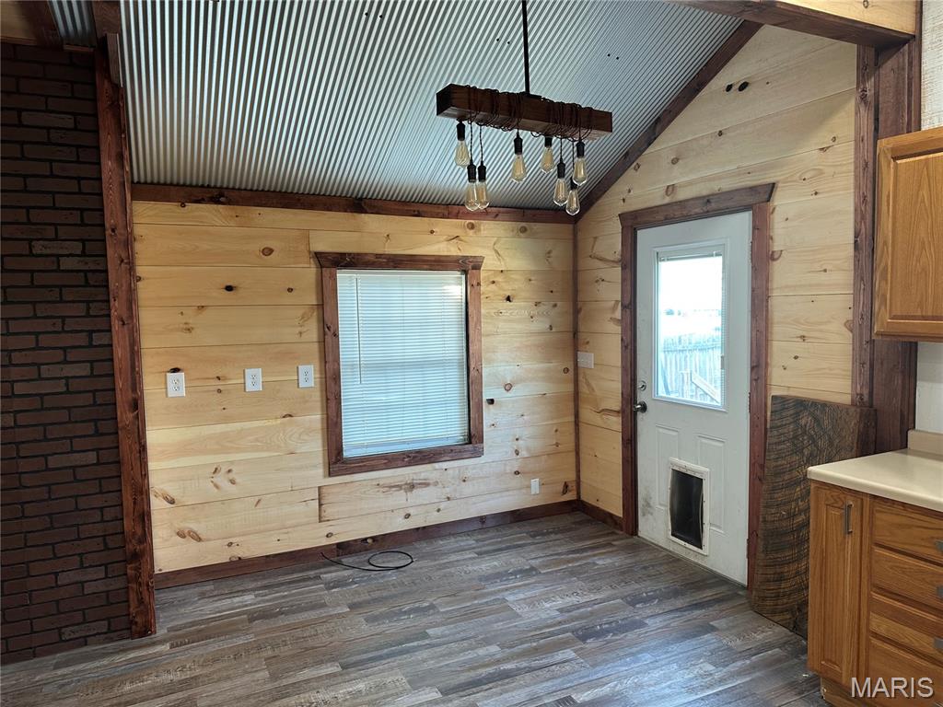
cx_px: 472
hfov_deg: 71.6
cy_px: 354
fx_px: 654
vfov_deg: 56.8
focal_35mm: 24
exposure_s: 1/60
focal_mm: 6.86
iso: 125
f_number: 1.78
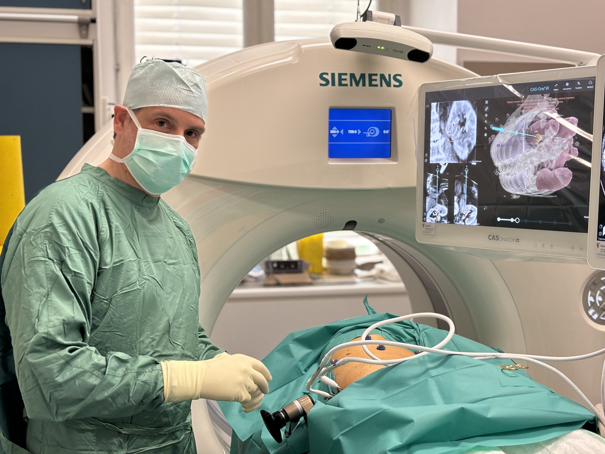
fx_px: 909
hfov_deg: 36.8
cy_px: 227
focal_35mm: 52
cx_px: 302
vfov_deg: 28.0
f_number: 1.6
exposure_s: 1/53
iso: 80
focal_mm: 5.96
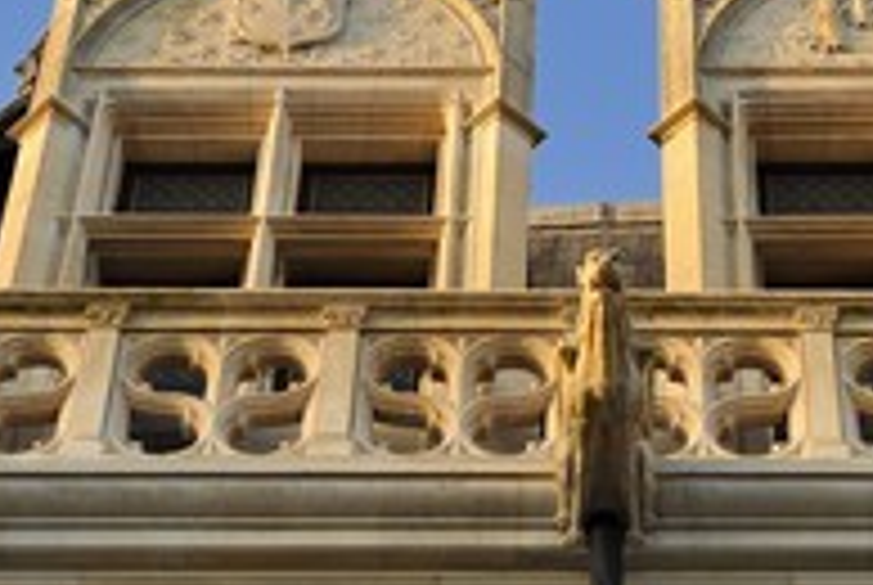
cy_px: 274
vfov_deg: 10.3
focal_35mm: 134
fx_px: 3254
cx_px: 598
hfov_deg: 15.2
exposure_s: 1/160
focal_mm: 62
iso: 400
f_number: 8
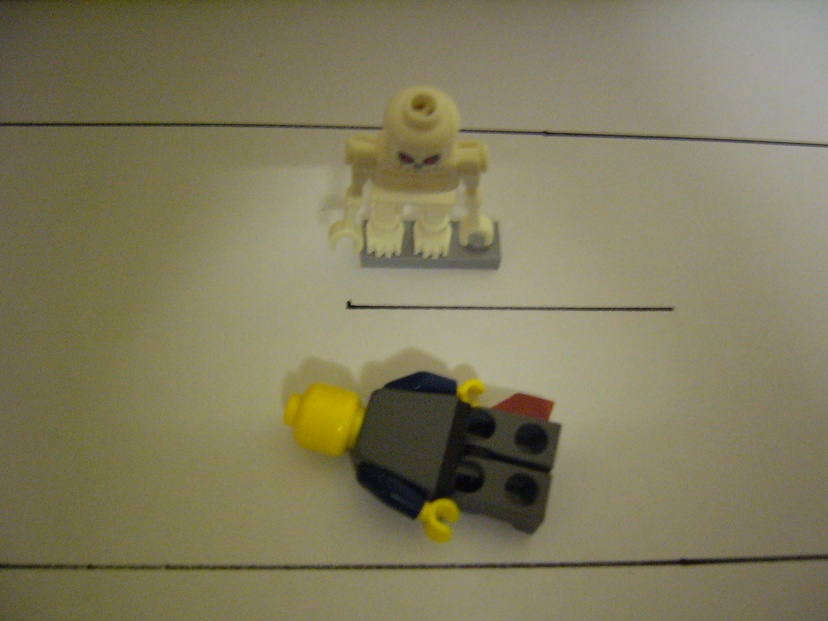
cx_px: 414
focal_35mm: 35
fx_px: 837
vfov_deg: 40.7
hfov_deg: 52.6
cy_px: 310
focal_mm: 5.8
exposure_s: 1/8
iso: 400
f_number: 2.8
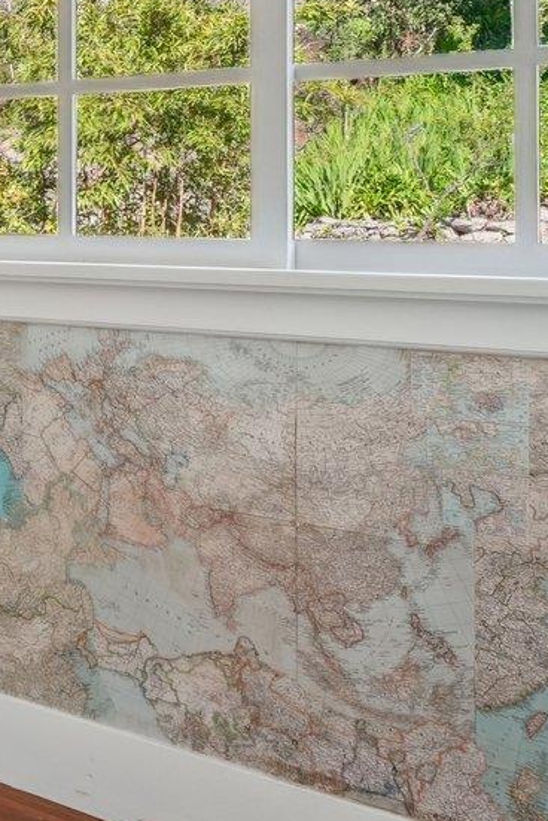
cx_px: -487
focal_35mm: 52
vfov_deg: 37.1
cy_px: 190
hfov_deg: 18.8
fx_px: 1186
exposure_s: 1/80
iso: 640
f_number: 9
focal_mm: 14
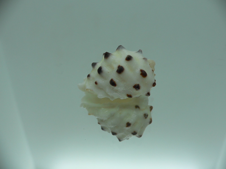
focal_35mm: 35
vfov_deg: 40.7
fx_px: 229
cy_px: 84
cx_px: 113
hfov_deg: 52.6
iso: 80
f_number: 2.8
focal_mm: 4.6
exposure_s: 1/100
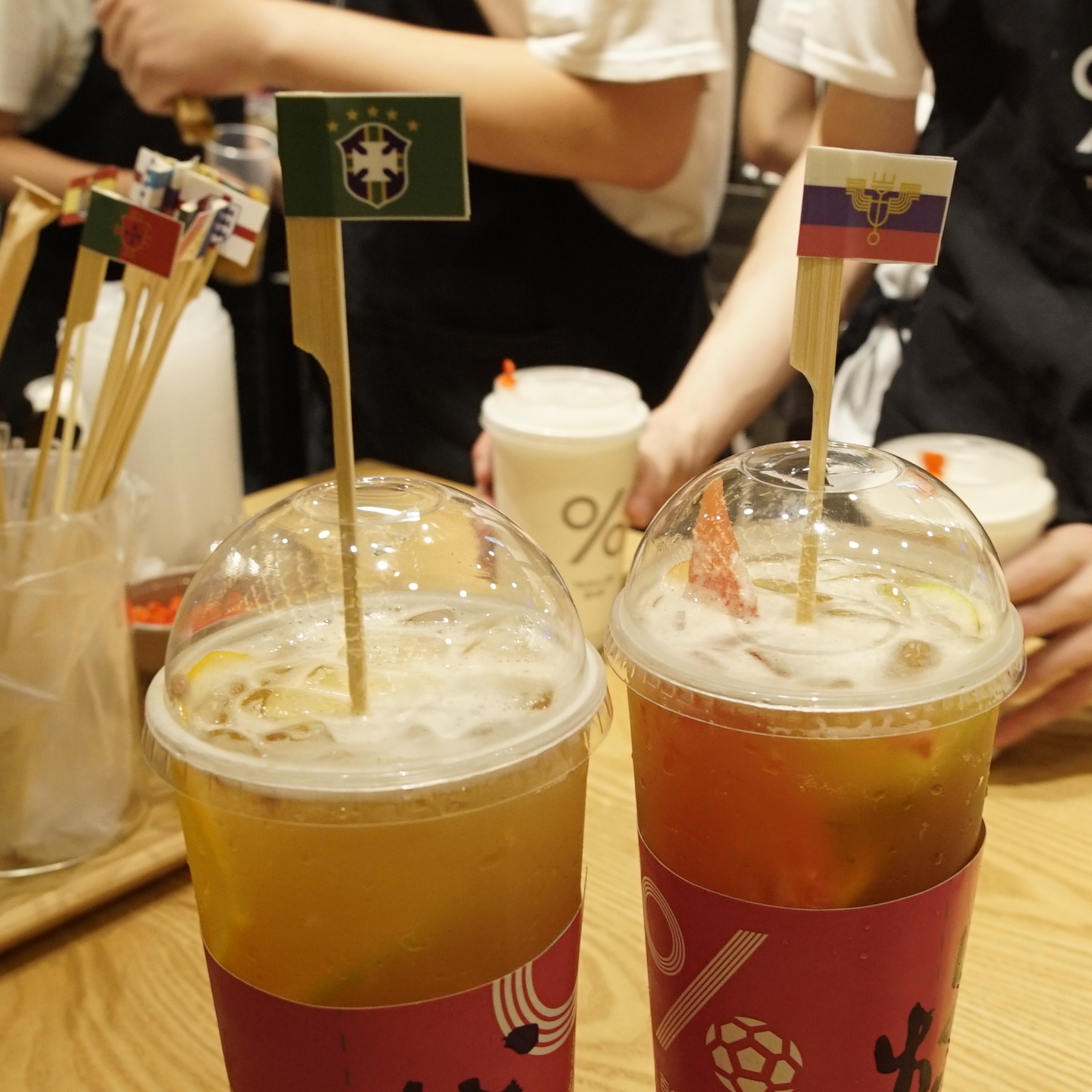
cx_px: 689
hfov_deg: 36.6
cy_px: 545
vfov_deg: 36.8
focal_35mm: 46
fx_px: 1642
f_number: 7.1
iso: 1600
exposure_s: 1/80
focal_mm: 24
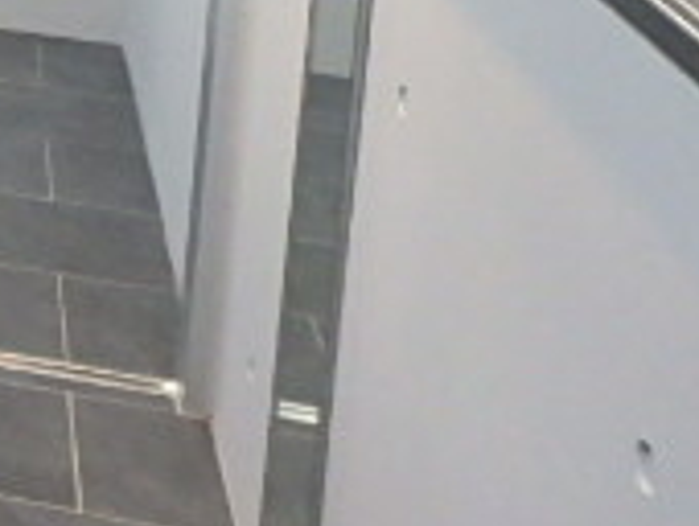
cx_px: -444
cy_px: -448
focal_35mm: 79
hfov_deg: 20.1
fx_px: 1597
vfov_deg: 15.7
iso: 800
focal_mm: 3.7
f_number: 3.5
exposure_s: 1/20
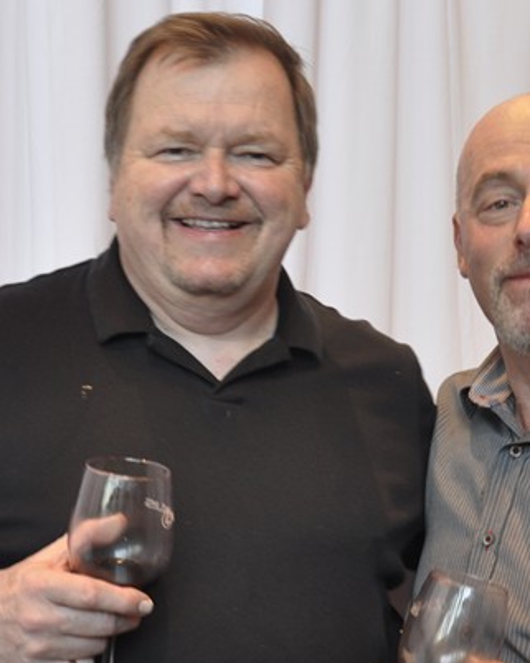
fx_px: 1924
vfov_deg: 19.5
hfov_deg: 15.7
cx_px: 297
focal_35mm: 98
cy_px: 416
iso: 400
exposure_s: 1/20
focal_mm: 28
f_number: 5
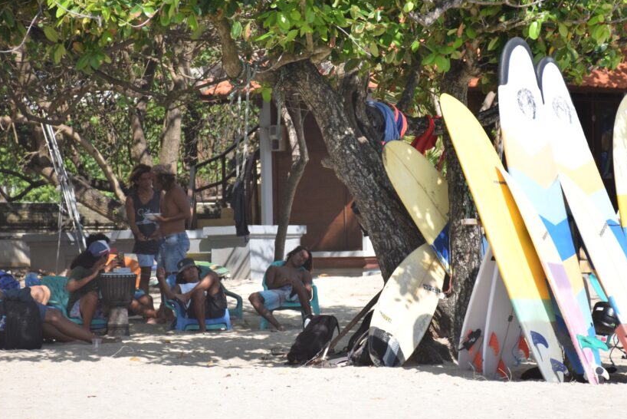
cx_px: 350
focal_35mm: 169
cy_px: 242
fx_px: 2944
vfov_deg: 8.1
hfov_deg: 12.2
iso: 1250
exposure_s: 1/4000
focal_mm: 90
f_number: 5.3
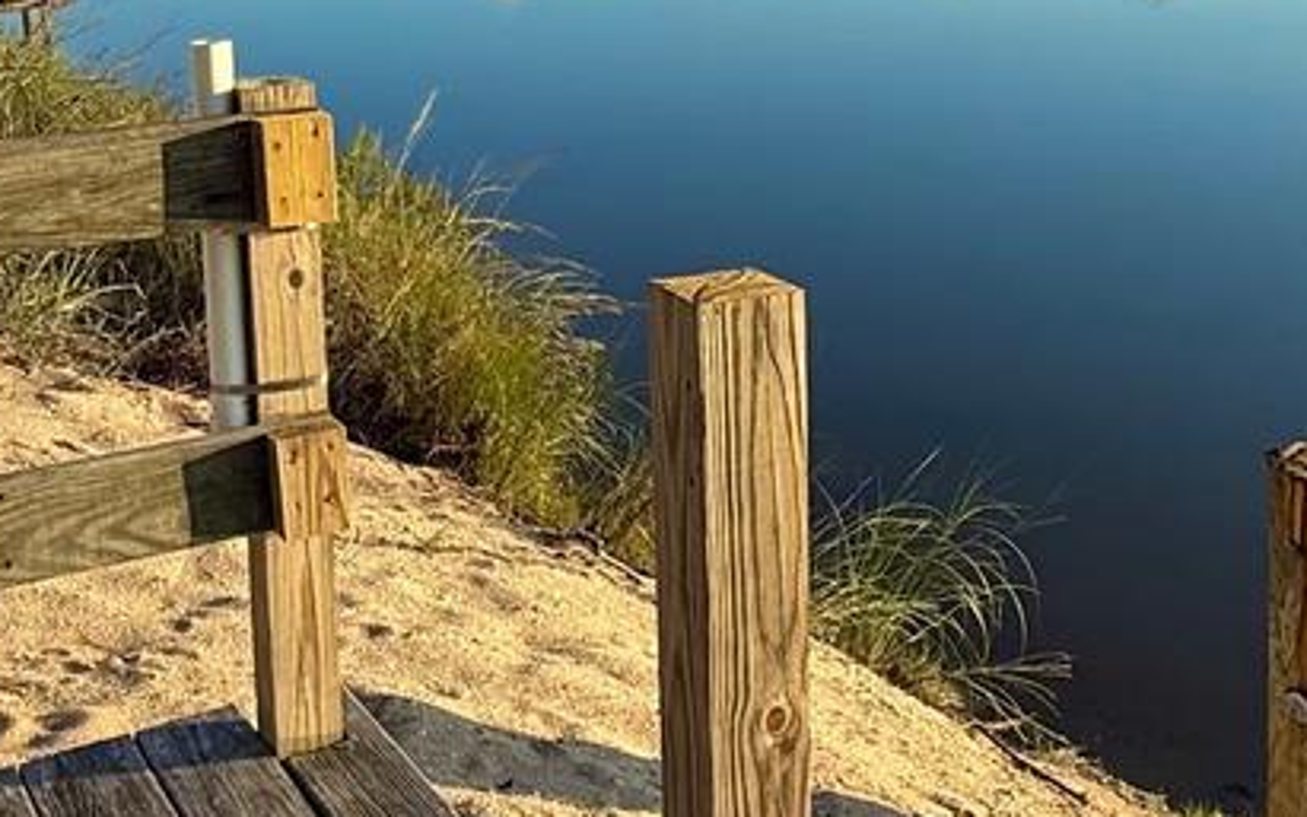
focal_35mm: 52
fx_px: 1852
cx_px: 868
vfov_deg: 24.5
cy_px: 159
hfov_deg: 38.4
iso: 50
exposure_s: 1/1145
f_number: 2.2
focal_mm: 2.22
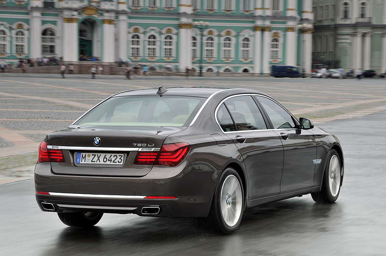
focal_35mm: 105
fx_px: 1124
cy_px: 128
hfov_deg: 19.5
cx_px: 193
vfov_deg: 13.0
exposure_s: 1/30
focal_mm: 70
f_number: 11
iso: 200
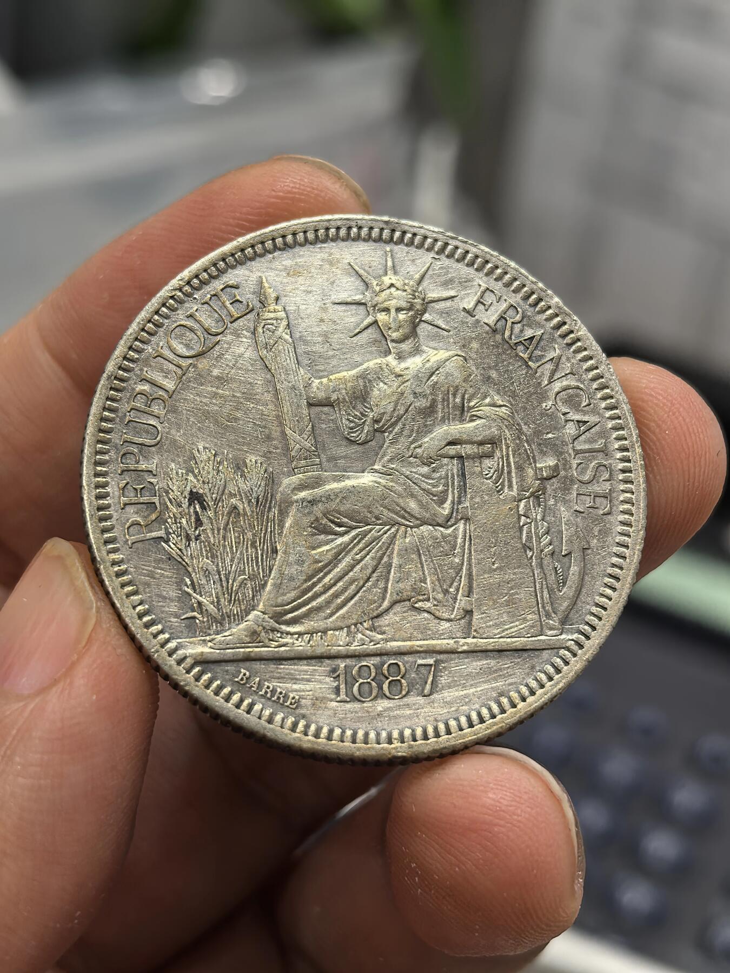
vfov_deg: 35.5
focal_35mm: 54
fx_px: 1518
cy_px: 486
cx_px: 365
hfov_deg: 27.0
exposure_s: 1/100
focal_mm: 6.98
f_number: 2
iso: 200
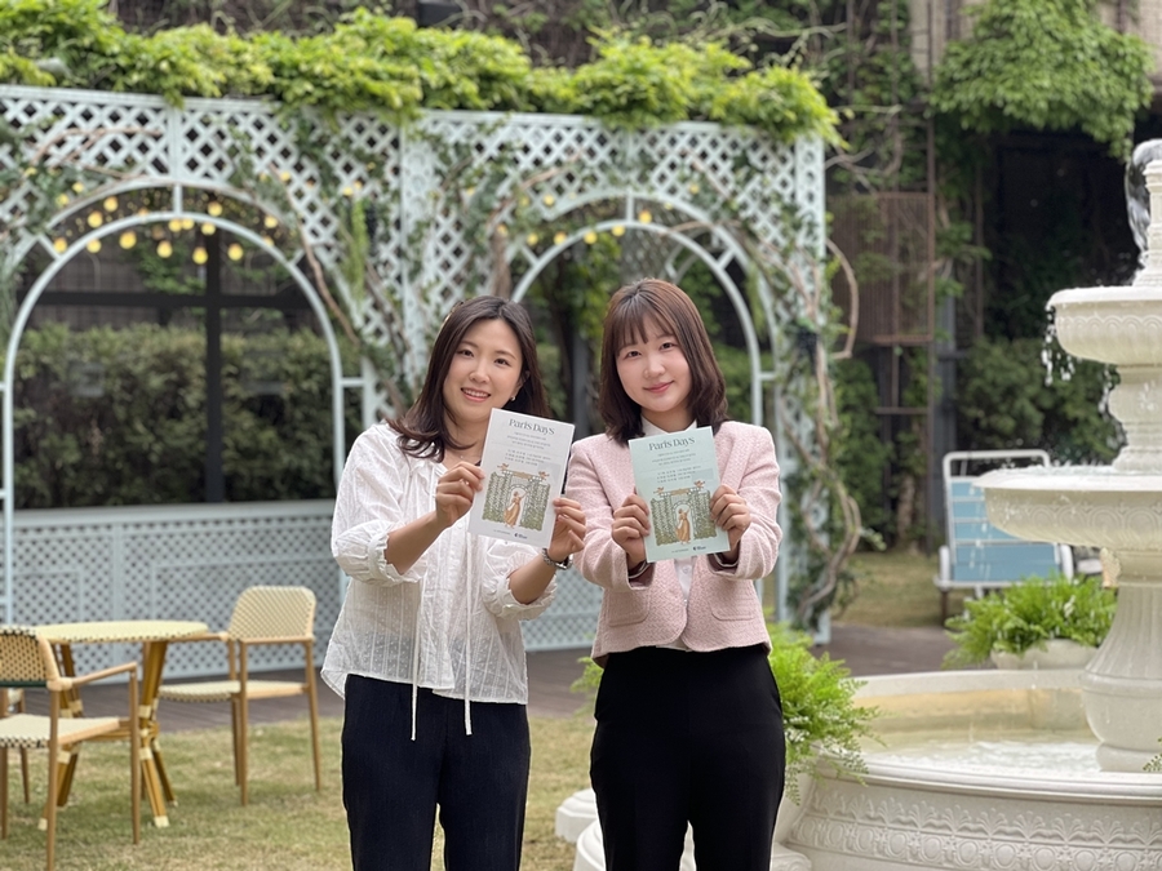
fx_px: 2585
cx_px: 581
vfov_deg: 19.1
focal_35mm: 77
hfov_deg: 25.3
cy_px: 436
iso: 64
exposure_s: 1/121
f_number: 2.8
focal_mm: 9
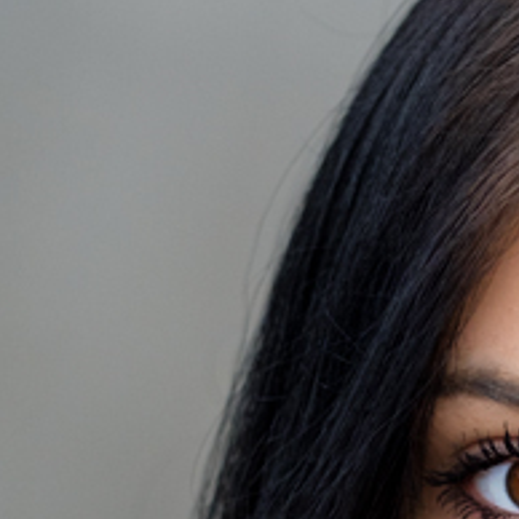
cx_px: 684
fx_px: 12824
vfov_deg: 2.3
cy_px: 1402
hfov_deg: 2.3
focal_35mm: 756
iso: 400
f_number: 2
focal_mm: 90
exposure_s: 1/1250
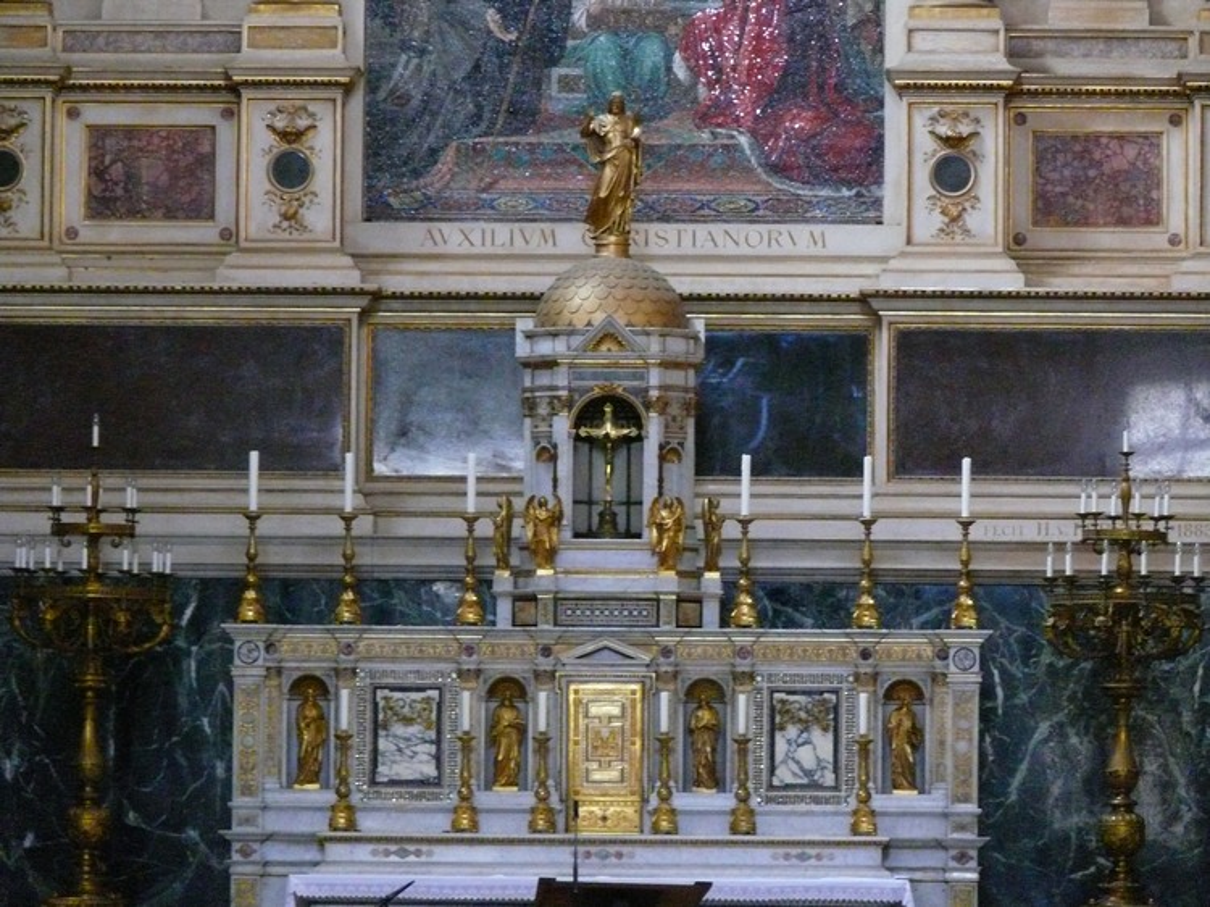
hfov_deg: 8.1
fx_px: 8561
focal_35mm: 245
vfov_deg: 6.1
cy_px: 454
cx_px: 605
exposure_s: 1/10
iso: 800
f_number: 3.6
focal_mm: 51.8
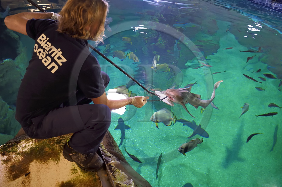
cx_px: 141
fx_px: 188
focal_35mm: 24
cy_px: 94
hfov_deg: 73.8
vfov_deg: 53.1
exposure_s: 1/125
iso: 1600
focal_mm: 24
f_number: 4
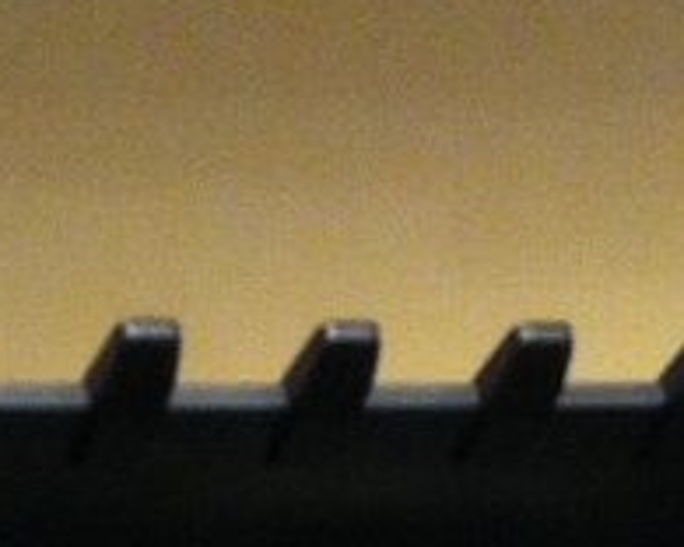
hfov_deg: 8.5
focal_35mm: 227
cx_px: 267
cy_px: 1487
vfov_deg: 6.4
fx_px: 4595
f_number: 2.8
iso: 200
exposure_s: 1/15
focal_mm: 3.85
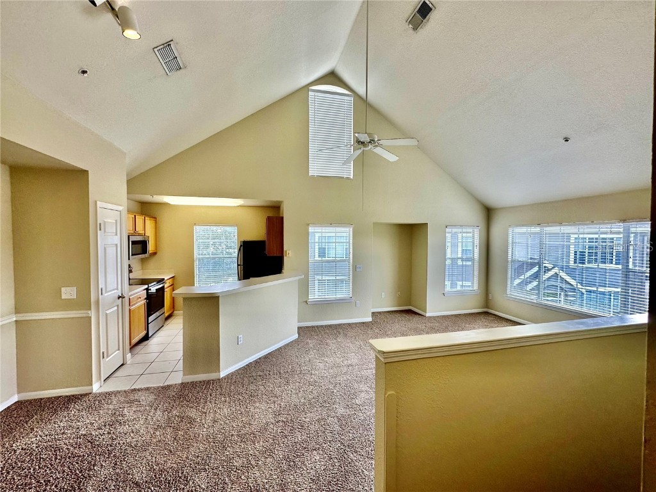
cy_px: 246
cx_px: 328
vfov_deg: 85.7
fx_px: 265
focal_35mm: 14
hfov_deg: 102.1
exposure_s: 1/120
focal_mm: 2.22
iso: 80
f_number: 2.2
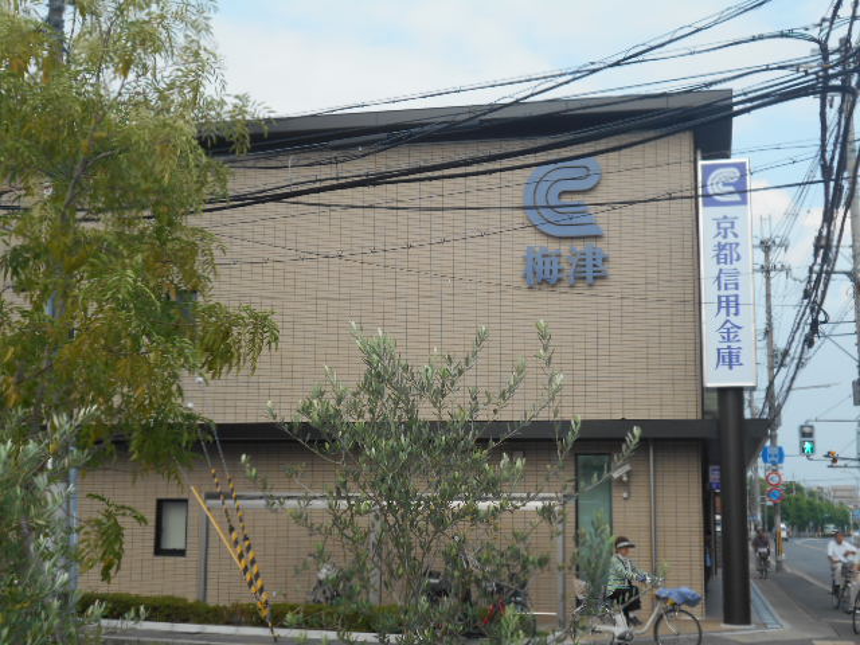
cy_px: 322
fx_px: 1242
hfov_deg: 38.2
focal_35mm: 50
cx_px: 430
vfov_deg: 29.1
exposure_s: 1/500
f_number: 4.5
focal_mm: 8.8
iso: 80
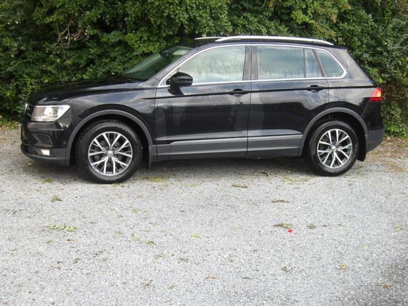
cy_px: 153
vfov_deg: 27.5
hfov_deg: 36.2
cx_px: 204
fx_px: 625
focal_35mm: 53
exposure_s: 1/74
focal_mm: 9.4
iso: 100
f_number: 4.2
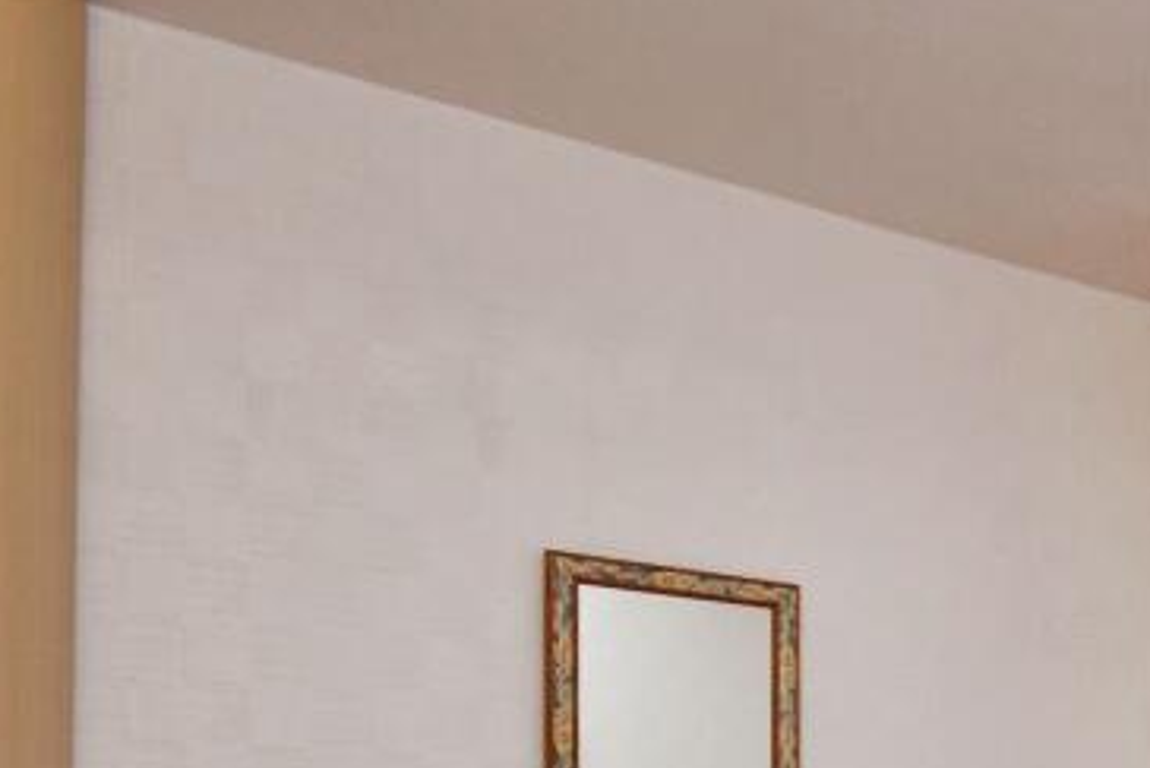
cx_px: 1425
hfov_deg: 33.9
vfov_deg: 25.5
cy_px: 1010
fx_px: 1438
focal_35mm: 45
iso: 500
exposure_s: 1/20
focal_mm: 16
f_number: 6.3
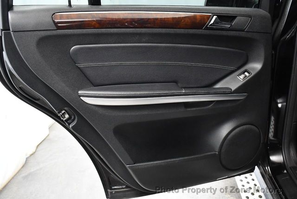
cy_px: 100
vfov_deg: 33.5
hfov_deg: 48.4
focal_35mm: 40
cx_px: 148
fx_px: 331
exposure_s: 1/60
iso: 3200
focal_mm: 20
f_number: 3.5
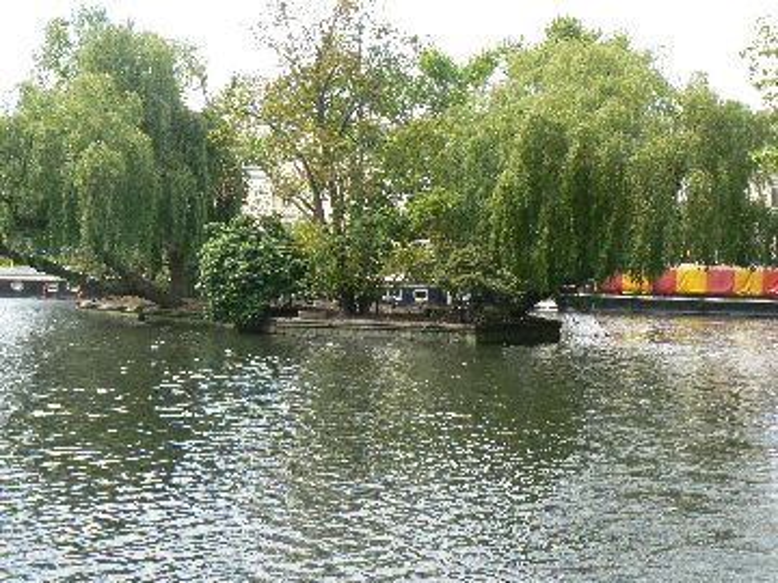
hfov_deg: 31.7
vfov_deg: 24.0
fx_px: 1371
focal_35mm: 61
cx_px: 389
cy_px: 292
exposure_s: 1/125
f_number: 5.6
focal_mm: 10.2
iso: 80
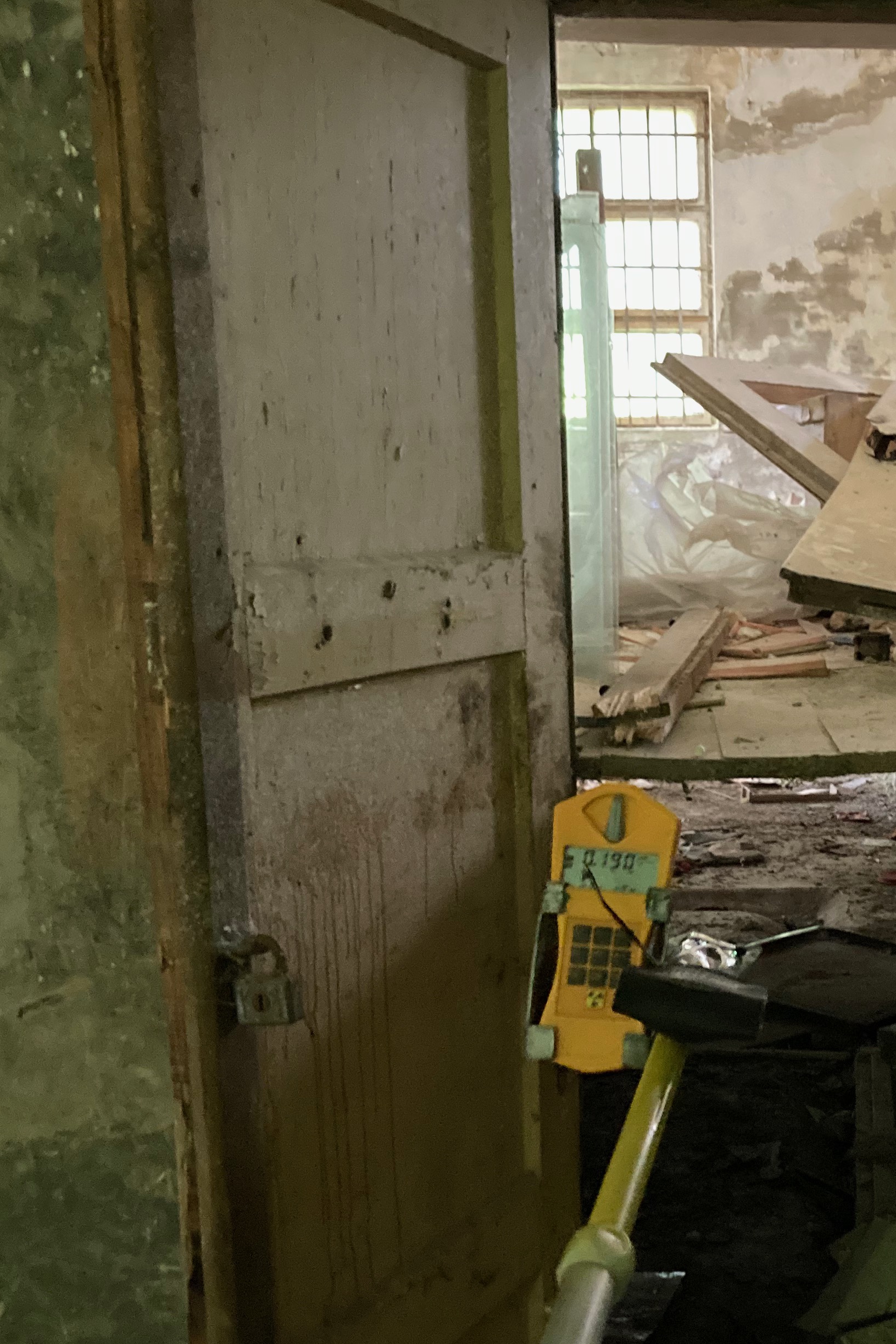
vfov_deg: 40.9
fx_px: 1792
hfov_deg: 26.9
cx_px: 843
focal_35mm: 48
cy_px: 829
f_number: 1.8
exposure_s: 1/24
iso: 640
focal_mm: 3.99
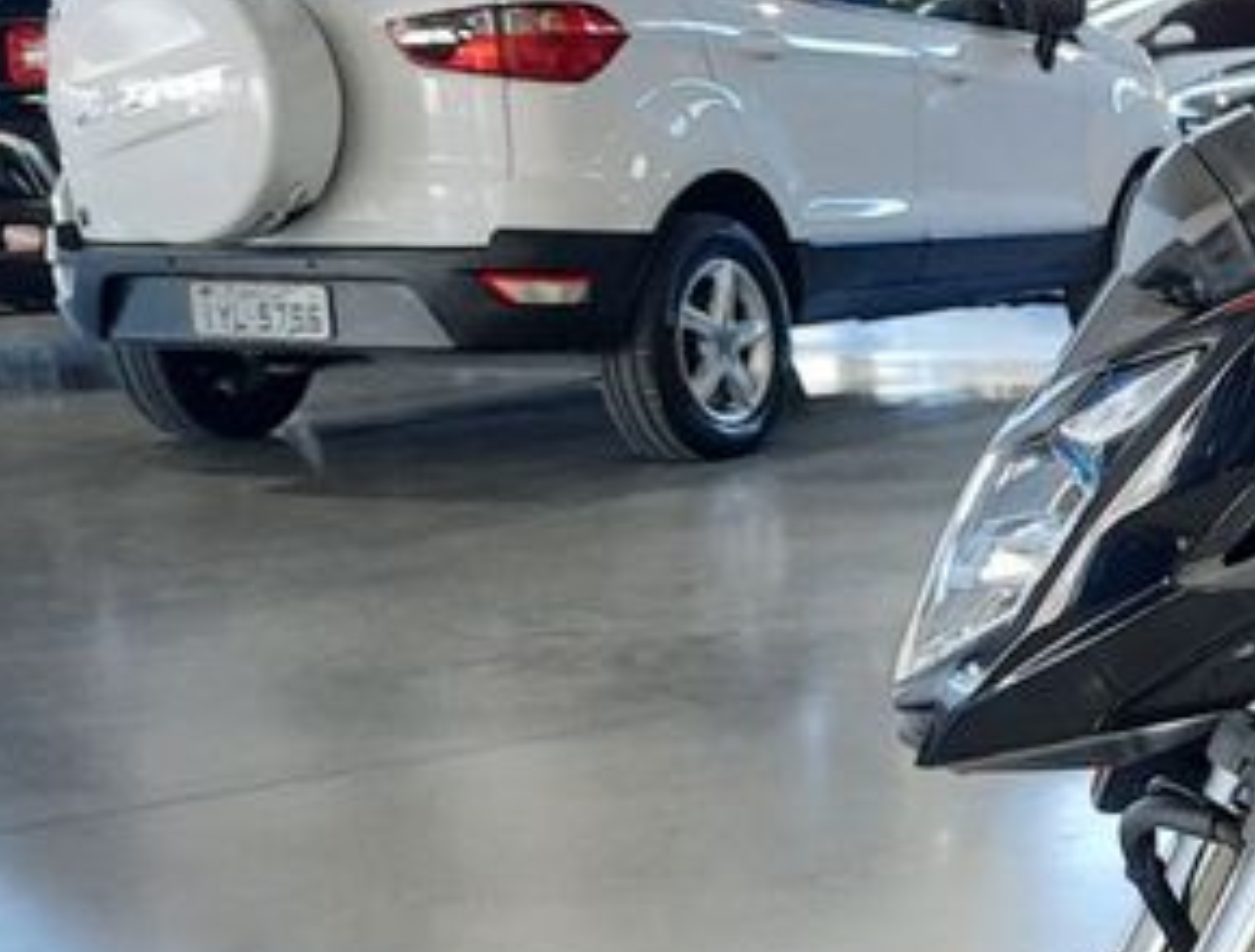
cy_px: 839
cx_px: 1482
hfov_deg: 22.1
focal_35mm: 82
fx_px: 2985
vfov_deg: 17.9
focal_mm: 4.6
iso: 400
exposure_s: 1/60
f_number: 2
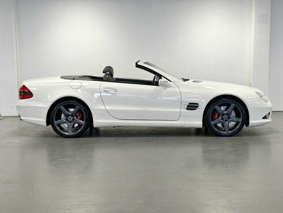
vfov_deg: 30.3
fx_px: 392
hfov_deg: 39.7
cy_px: 106
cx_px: 142
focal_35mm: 48
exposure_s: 1/50
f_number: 1.78
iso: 50
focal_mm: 6.86
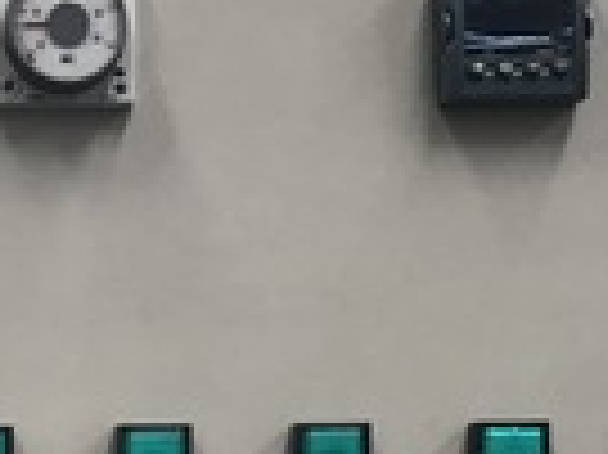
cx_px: -146
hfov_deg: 16.5
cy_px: 634
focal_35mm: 114
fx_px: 2001
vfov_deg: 12.5
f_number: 1.8
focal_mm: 3.99
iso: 32
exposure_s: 1/20
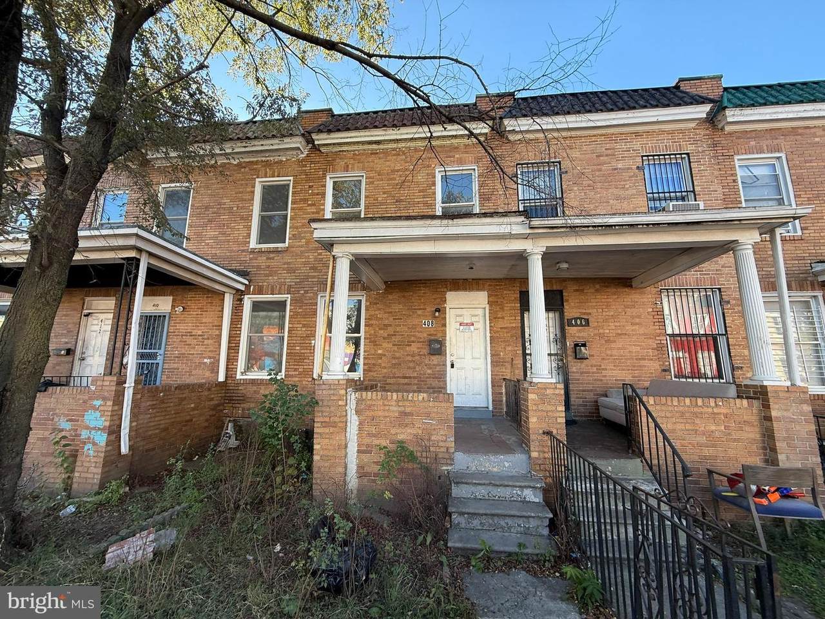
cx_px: 412
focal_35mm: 14
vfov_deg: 85.7
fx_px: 334
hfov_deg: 102.1
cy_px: 310
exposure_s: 1/175
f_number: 2.2
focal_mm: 2.22
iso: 50
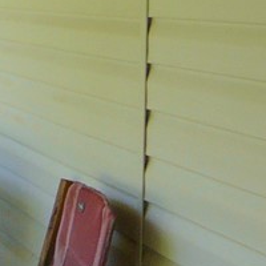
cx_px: -117
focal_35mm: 158
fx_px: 1374
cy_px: 209
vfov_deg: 11.0
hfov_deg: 10.7
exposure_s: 1/125
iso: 80
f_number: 2.8
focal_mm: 5.2
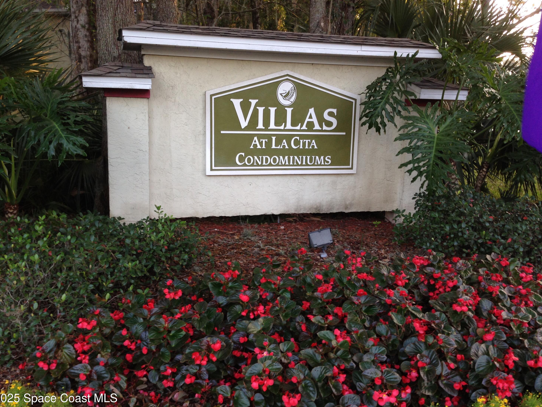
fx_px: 532
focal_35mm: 34
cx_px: 263
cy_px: 208
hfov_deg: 53.9
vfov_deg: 41.8
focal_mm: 4.12
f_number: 2.4
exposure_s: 1/40
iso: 50
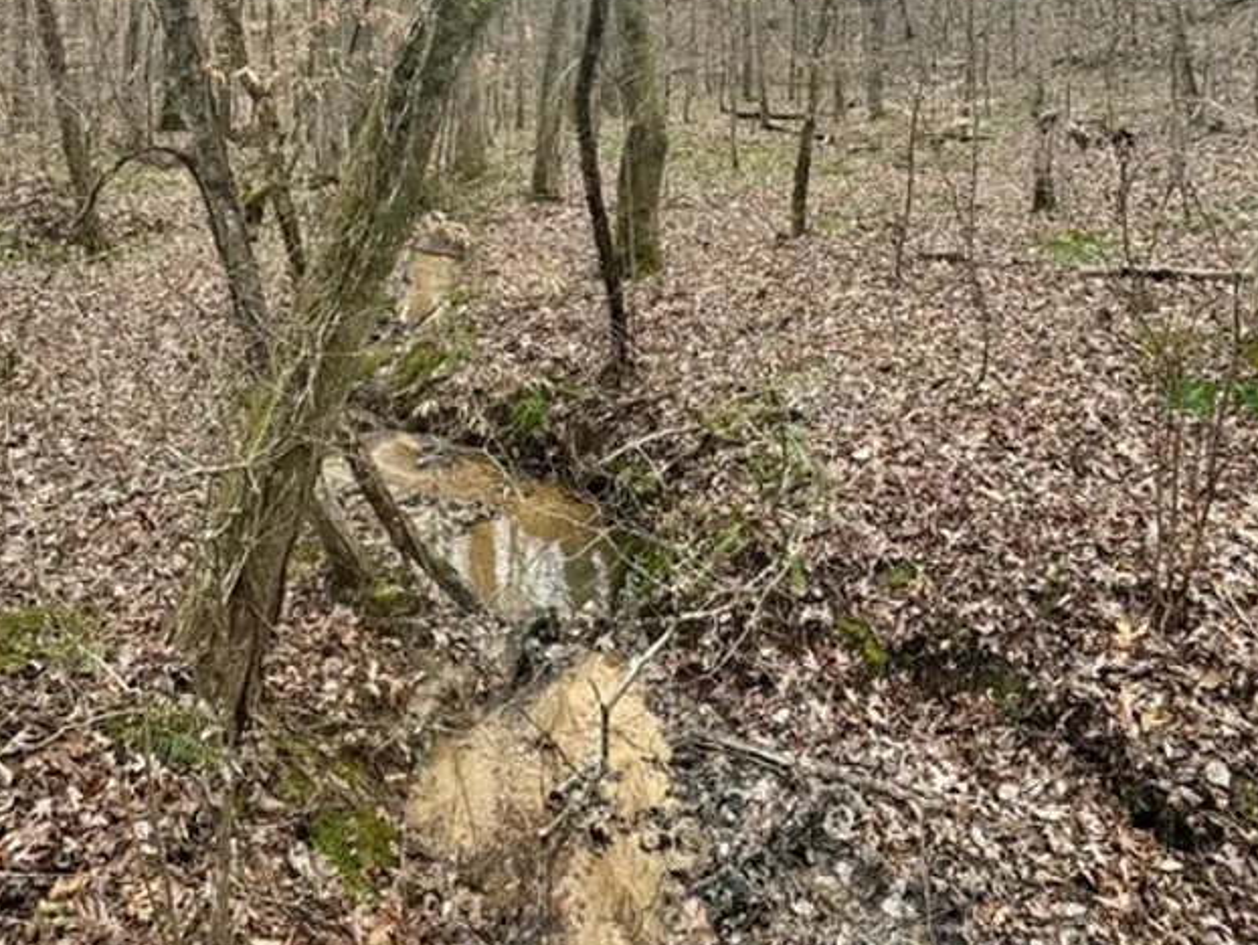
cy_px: 119
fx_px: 982
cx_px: 682
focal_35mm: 27
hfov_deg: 65.2
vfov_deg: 47.0
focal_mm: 2.22
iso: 40
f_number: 2.2
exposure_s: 1/185
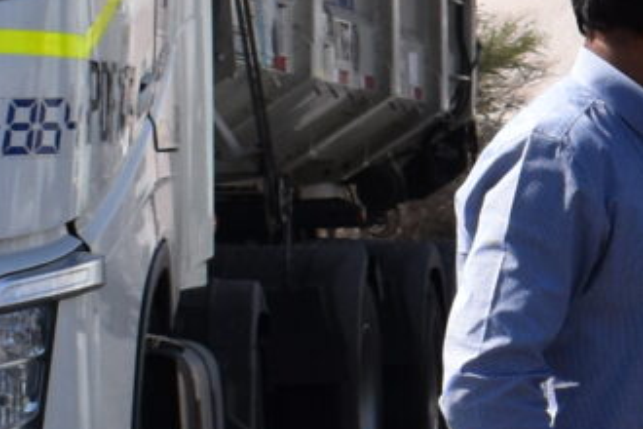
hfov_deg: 7.7
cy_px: 344
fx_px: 4572
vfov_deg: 5.4
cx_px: 1261
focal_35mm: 256
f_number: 6.3
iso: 400
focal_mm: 22
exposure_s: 1/1600
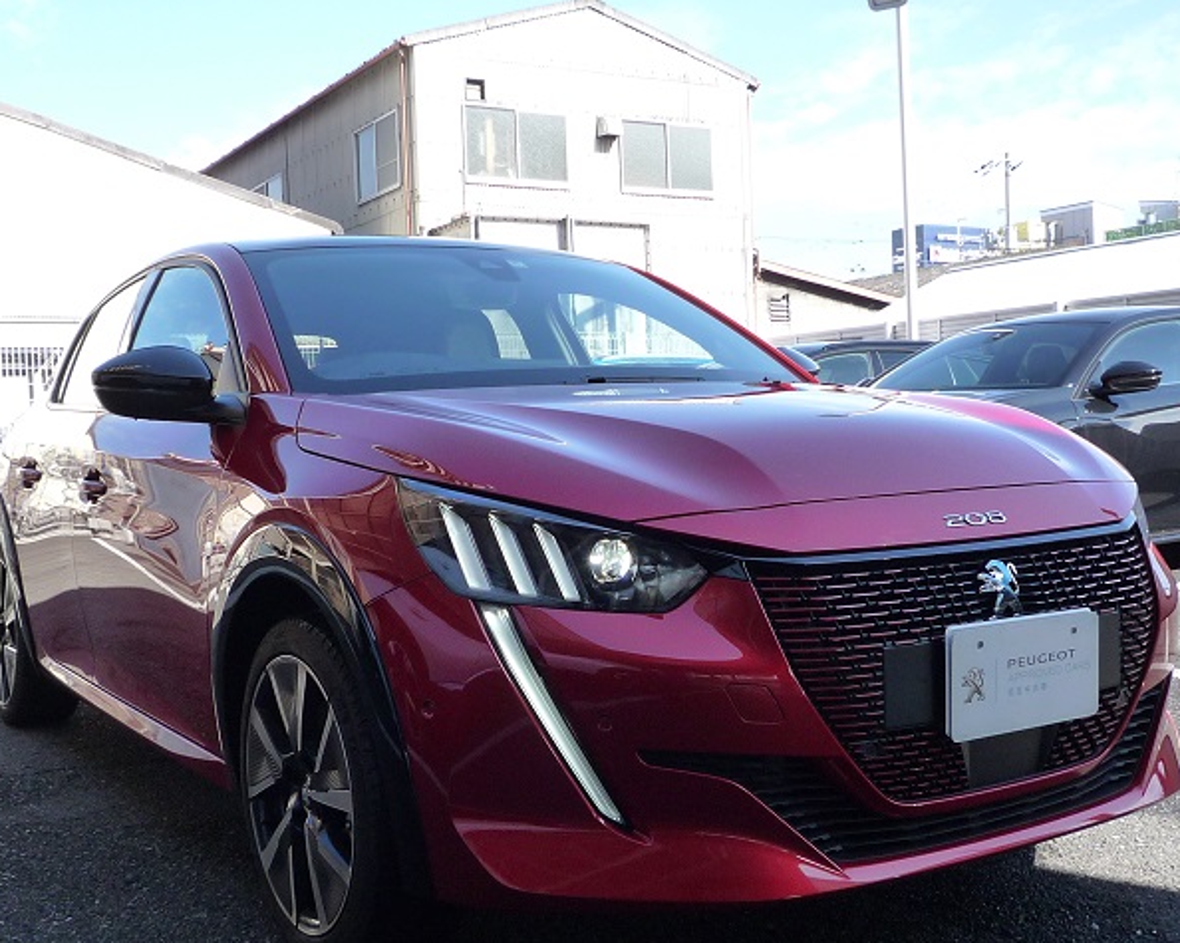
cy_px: 474
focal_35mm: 41
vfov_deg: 36.5
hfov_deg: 44.8
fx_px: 1432
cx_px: 582
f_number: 3.1
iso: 160
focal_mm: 4.9
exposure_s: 1/500
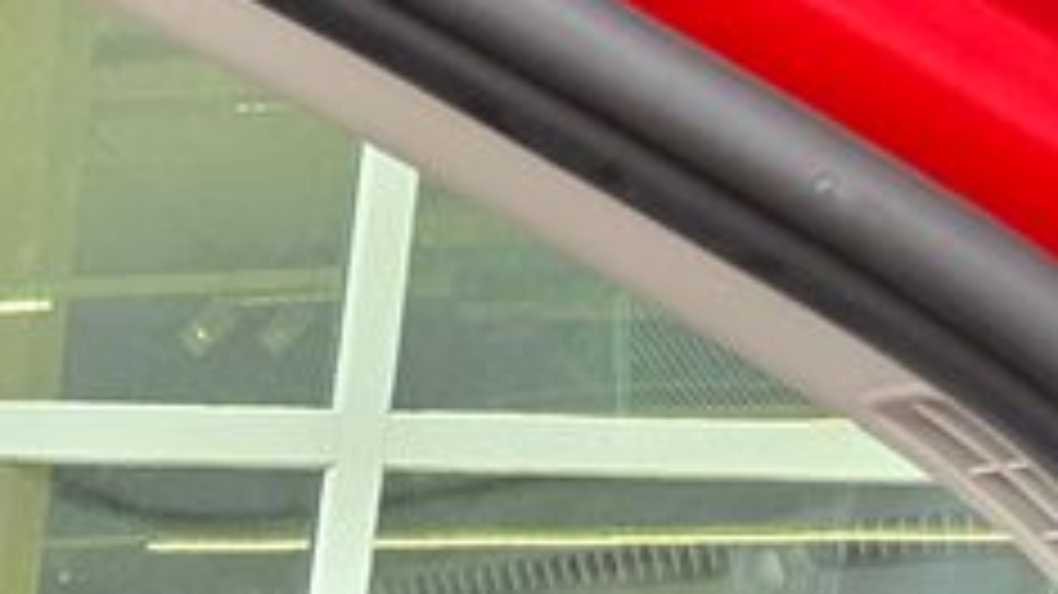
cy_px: 1562
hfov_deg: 16.0
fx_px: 3057
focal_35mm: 109
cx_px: -954
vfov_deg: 9.5
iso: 160
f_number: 1.7
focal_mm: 6.3
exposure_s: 1/100
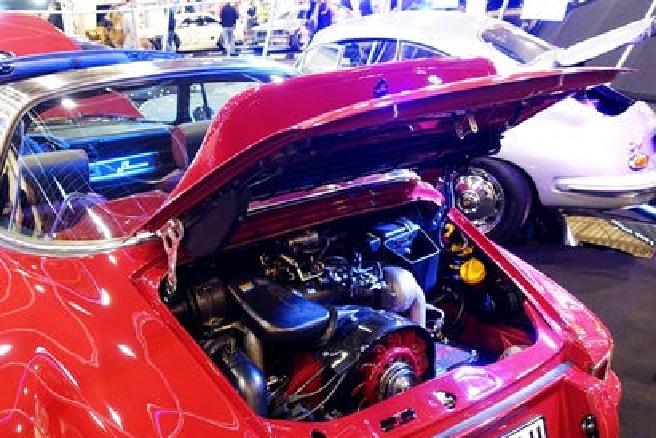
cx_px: 217
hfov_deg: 53.3
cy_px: 305
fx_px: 638
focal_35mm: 35
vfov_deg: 37.3
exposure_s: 1/30
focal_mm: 8.8
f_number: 1.8
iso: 200
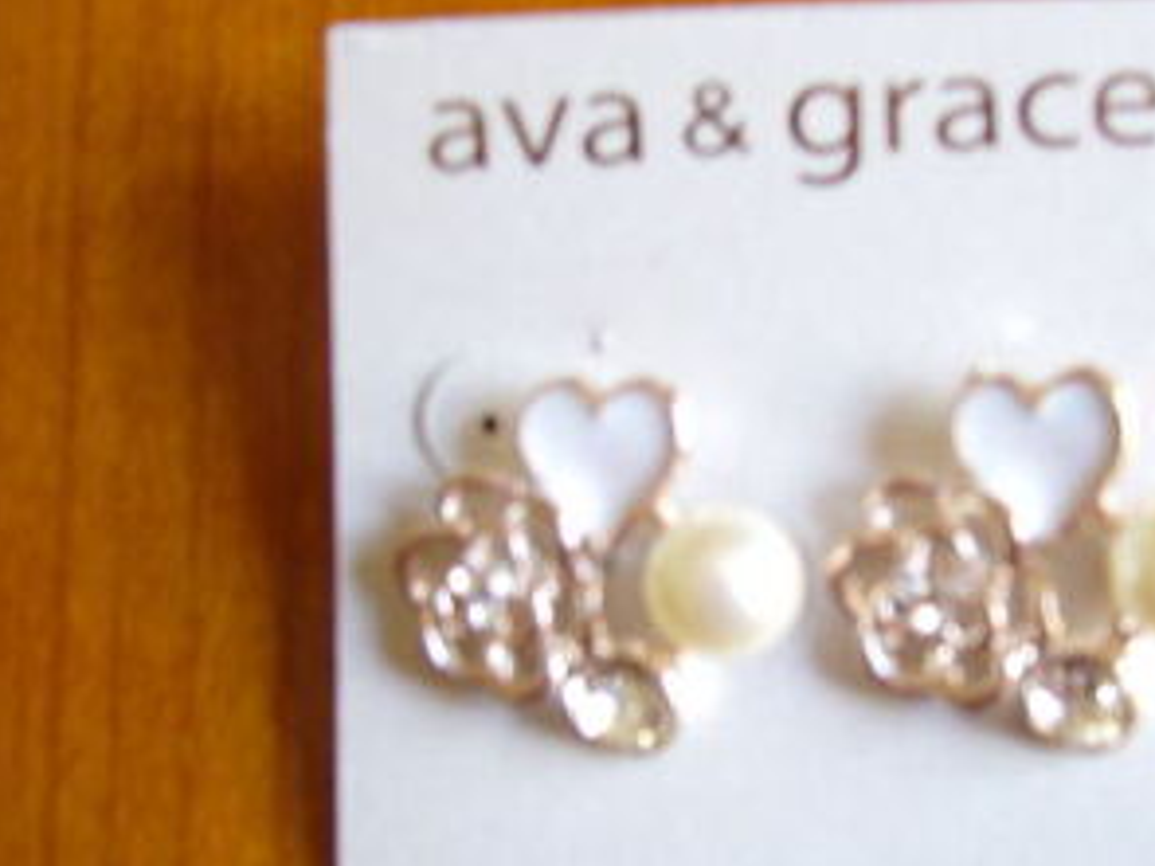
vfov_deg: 25.6
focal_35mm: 57
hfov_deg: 33.4
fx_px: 1901
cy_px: 545
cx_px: 795
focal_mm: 5.8
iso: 125
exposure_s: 1/8
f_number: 2.8
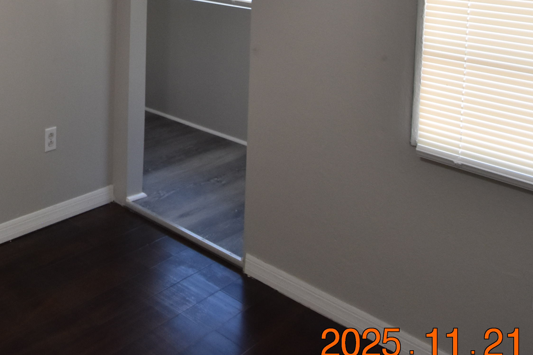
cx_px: 59
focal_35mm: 40
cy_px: -59
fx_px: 592
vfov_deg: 29.3
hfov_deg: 44.4
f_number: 3.5
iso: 800
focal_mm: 10
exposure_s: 1/180
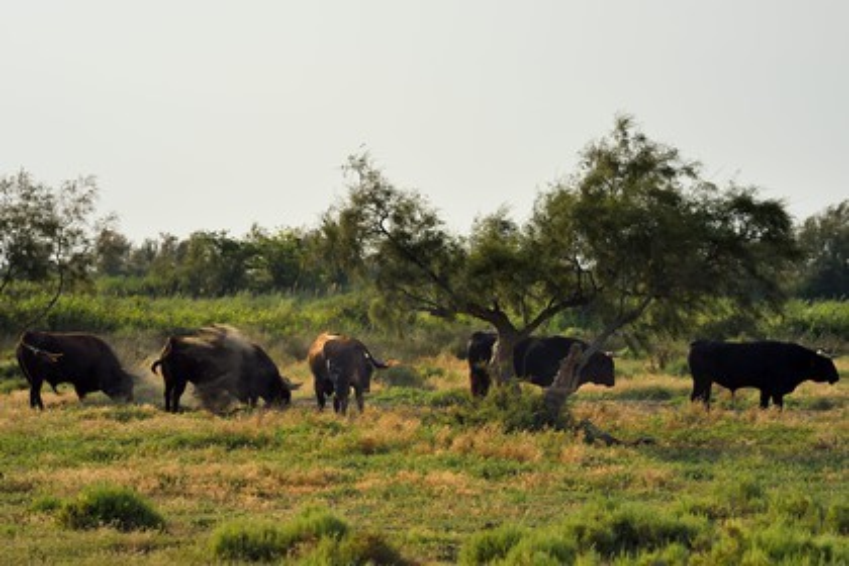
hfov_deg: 10.3
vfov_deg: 6.9
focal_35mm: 200
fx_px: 4716
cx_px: 424
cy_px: 283
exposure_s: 1/400
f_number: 9
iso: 200
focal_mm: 200
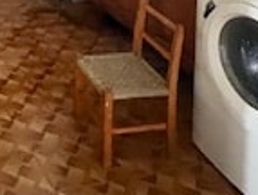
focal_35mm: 58
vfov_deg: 18.8
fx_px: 433
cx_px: -51
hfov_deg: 28.8
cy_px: -166
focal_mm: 1.57
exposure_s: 1/34
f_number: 1.8
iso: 800
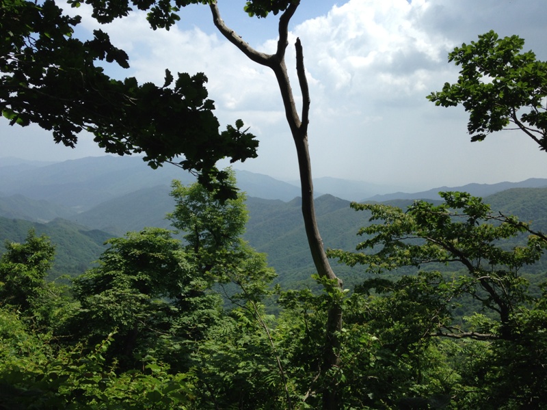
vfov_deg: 42.9
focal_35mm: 33
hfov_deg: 55.4
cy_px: 205
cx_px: 274
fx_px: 521
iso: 50
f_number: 2.4
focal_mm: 4.13
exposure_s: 1/1550
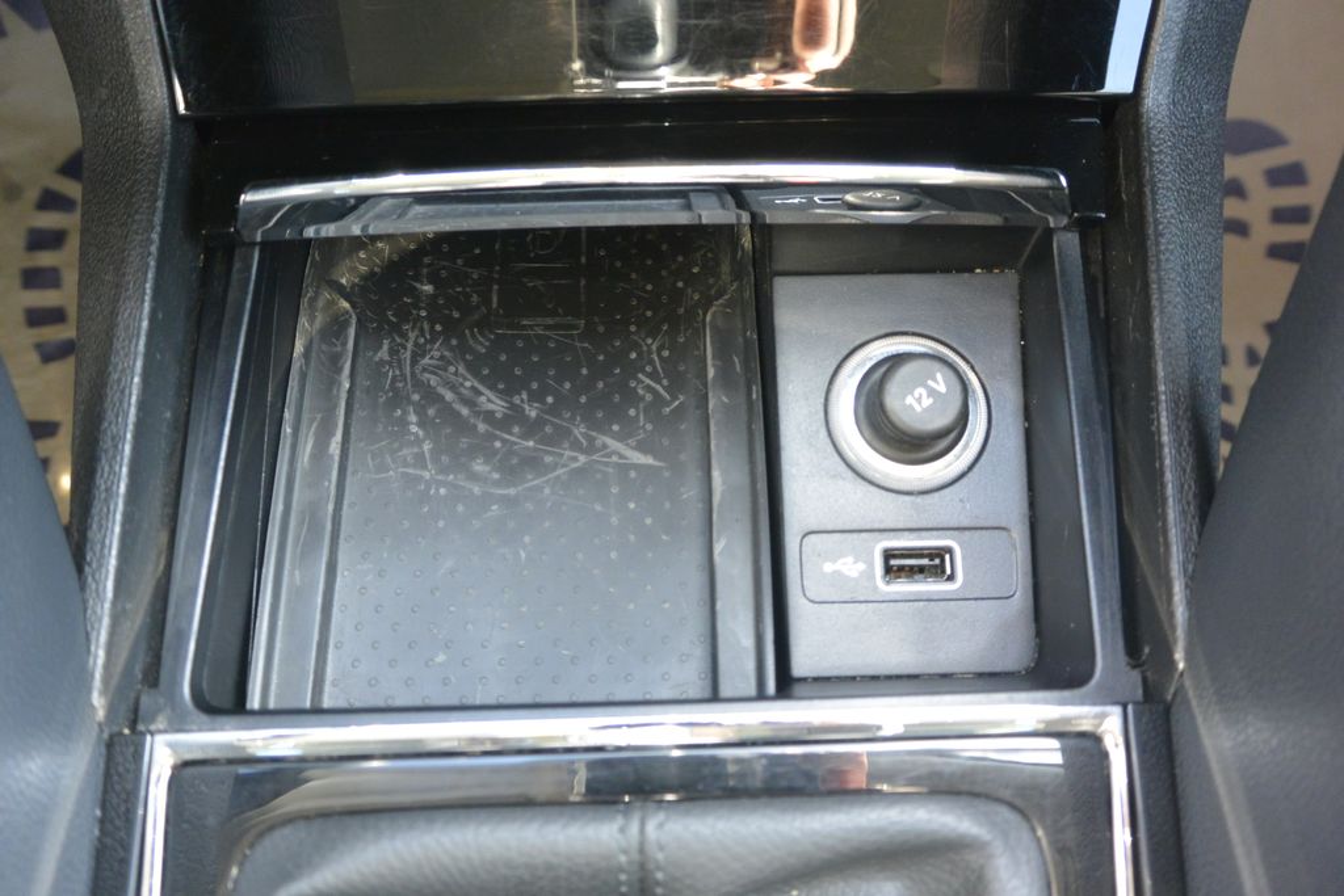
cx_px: 672
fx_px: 1008
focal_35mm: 27
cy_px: 448
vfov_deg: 47.9
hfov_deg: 67.4
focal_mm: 10
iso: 560
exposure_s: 1/60
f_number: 3.5
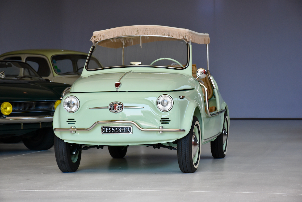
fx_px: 944
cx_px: 151
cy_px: 101
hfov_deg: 18.2
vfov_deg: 12.2
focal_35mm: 112
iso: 800
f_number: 8
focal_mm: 75
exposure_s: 1/320
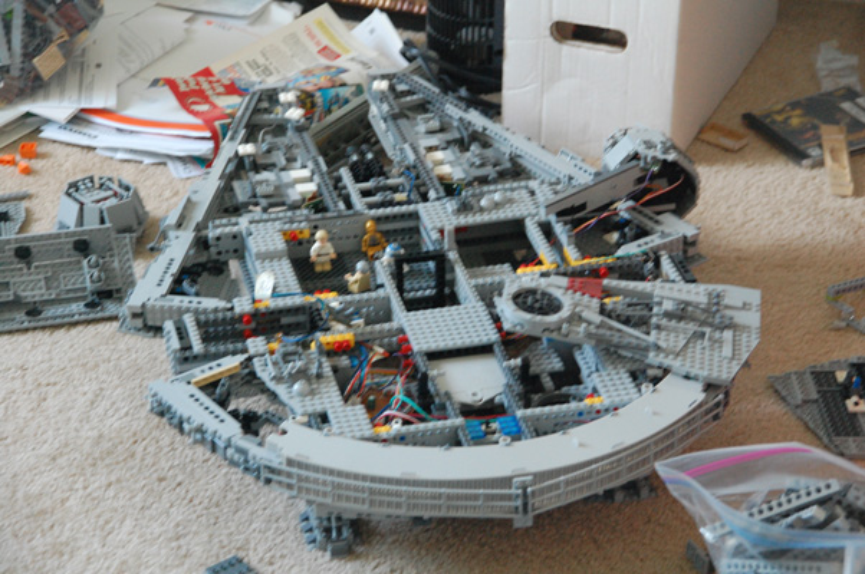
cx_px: 432
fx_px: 3240
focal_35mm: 135
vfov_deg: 10.1
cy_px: 287
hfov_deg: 15.2
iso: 1600
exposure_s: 1/20
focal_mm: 90
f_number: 5.6
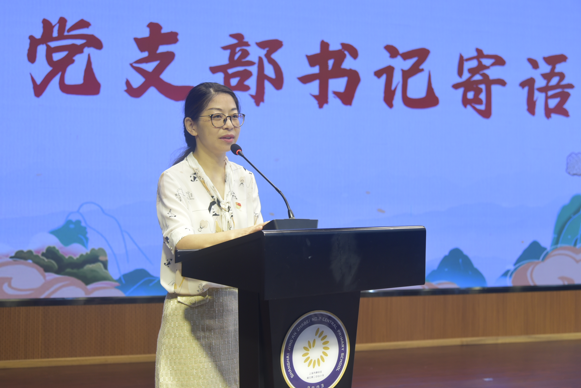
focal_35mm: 55
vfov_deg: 24.6
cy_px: 175
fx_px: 888
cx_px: 277
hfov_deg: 36.2
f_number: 4
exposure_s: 1/50
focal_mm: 50
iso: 560
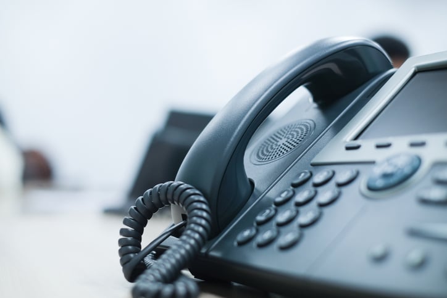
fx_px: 658
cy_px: 149
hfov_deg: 37.5
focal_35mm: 53
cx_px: 224
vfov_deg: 25.5
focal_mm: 35
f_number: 2
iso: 250
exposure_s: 1/125
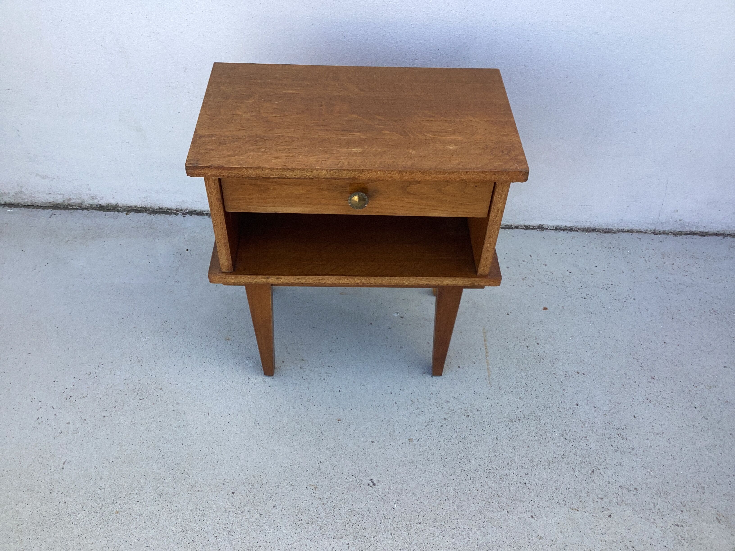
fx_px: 658
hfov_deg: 58.4
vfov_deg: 45.4
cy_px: 276
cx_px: 368
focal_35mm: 31
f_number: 2.4
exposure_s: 1/219
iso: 25
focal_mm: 3.3
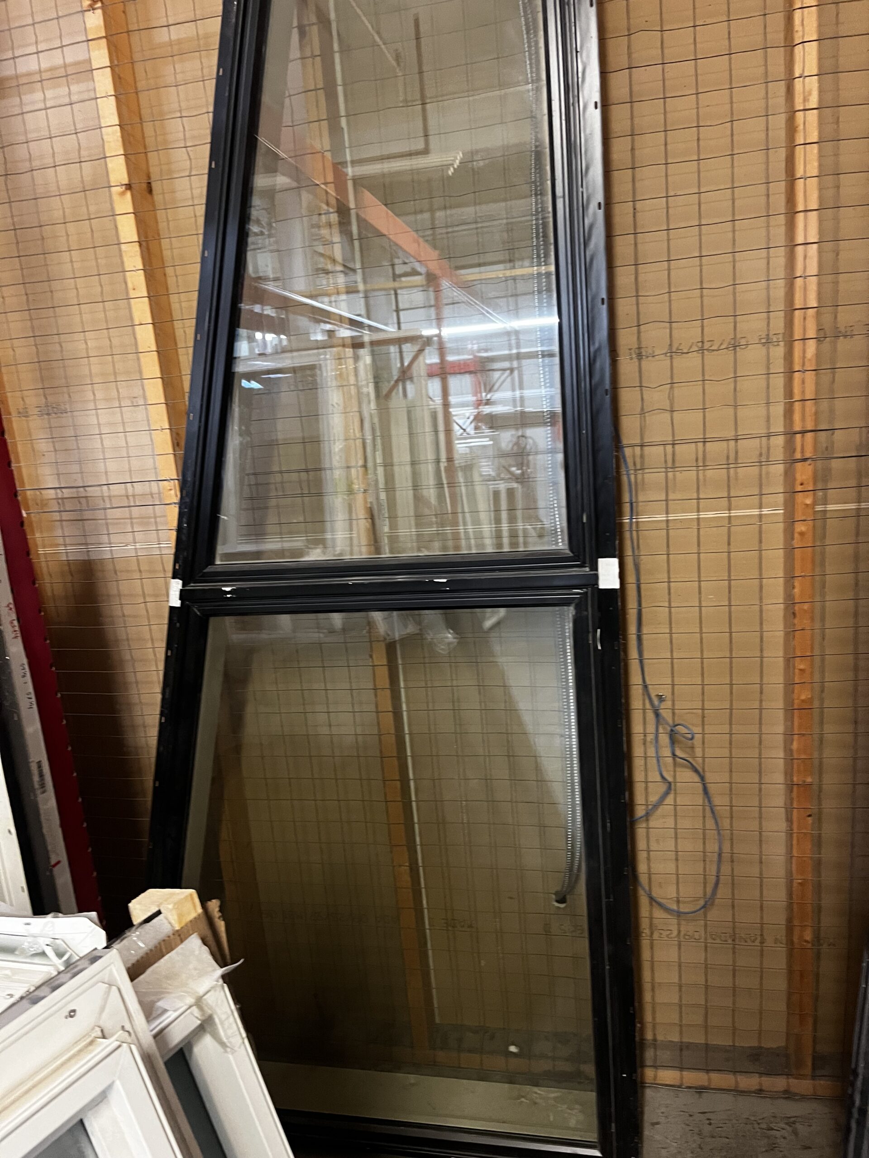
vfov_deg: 67.3
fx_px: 870
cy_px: 579
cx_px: 434
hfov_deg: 53.1
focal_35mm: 26
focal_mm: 5.1
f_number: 1.6
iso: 400
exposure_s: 1/43
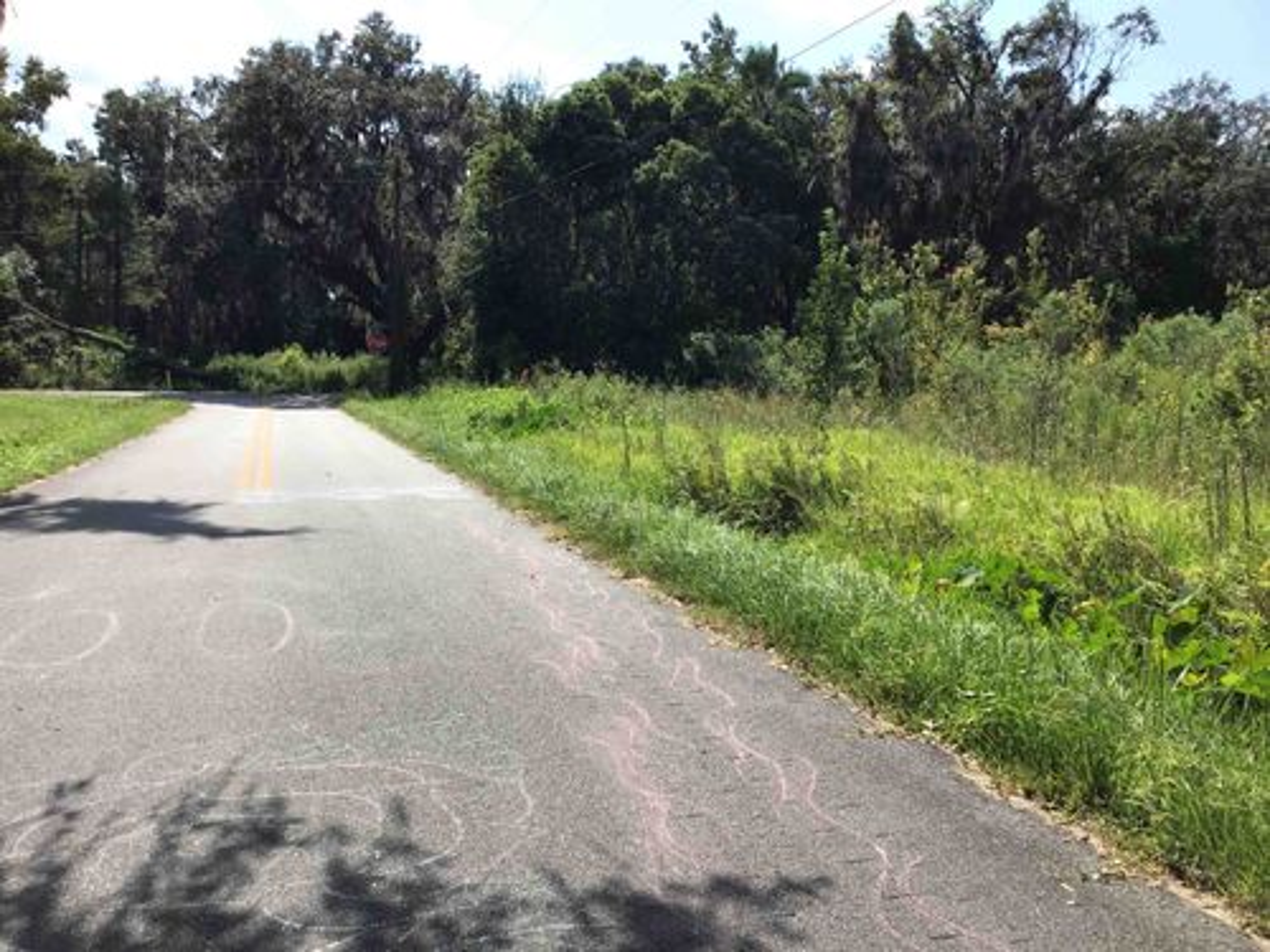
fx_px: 1137
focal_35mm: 31
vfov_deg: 45.4
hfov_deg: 58.4
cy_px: 476
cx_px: 635
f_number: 2.4
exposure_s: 1/1101
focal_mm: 3.3
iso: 25
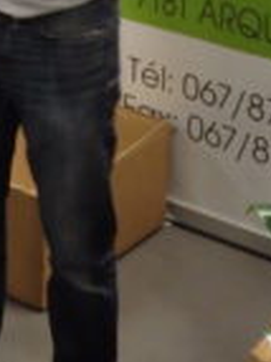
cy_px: -227
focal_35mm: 124
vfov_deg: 14.5
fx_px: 1296
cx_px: -113
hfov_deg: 11.5
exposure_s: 1/30
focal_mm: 6.6
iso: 1000
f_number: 3.6
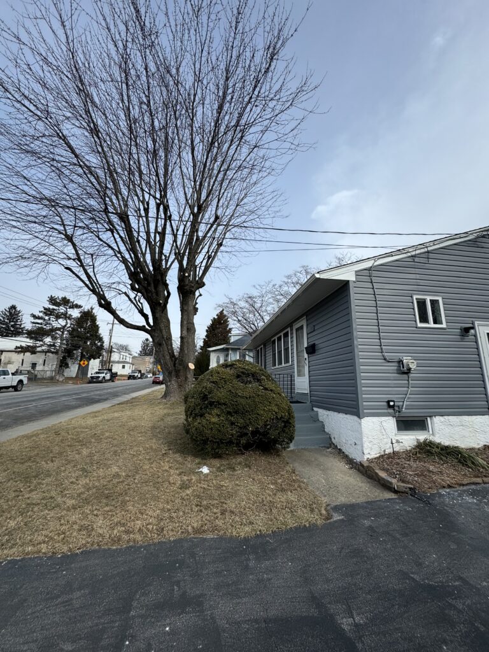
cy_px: 326
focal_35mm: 14
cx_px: 244
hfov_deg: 85.7
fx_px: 264
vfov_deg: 102.1
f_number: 2.2
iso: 40
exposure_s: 1/1299
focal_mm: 2.22
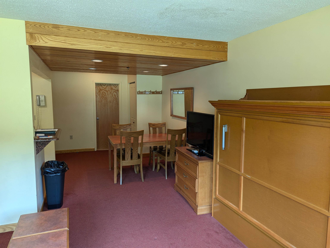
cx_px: 165
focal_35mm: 24
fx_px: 229
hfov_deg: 71.5
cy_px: 124
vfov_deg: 56.9
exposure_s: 1/24
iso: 45
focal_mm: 6.81
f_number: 1.85
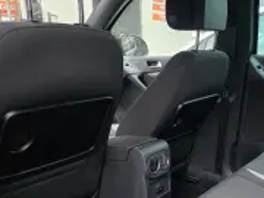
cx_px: 202
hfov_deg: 39.9
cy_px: 155
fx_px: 351
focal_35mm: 46
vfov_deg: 30.8
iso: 1600
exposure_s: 1/100
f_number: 1.7
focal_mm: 6.3
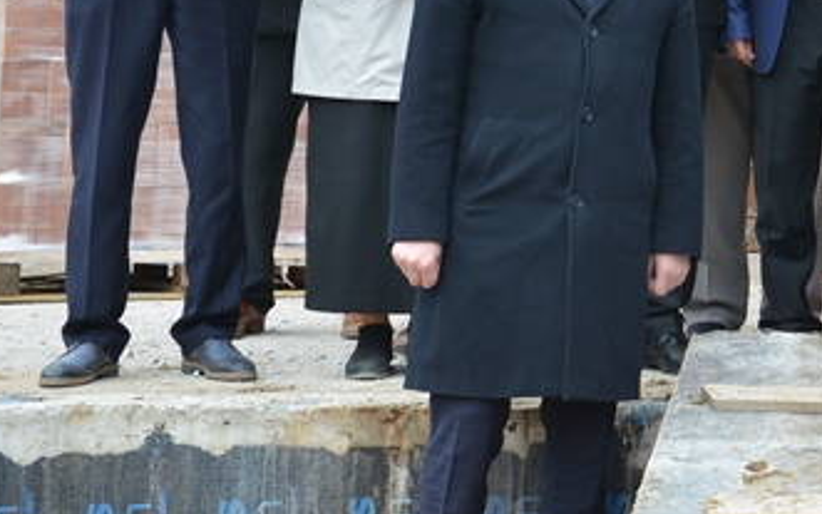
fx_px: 2689
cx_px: 1155
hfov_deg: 16.2
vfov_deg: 10.8
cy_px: 1
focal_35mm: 120
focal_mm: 38
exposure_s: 1/200
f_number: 6.3
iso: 200
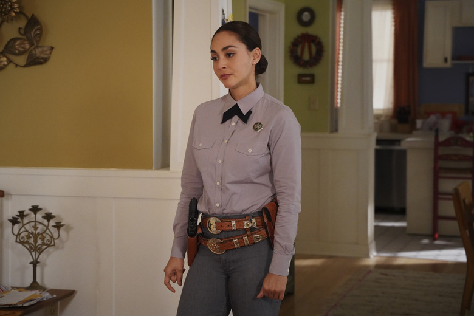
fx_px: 987
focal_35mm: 75
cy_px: 158
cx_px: 237
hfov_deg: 27.0
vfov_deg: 18.2
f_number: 5
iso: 10000
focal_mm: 75
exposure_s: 1/400
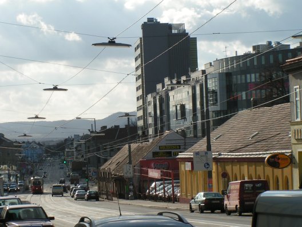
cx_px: 151
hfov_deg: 17.3
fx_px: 995
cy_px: 114
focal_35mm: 114
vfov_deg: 13.0
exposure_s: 1/400
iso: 50
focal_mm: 17.4
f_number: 7.1
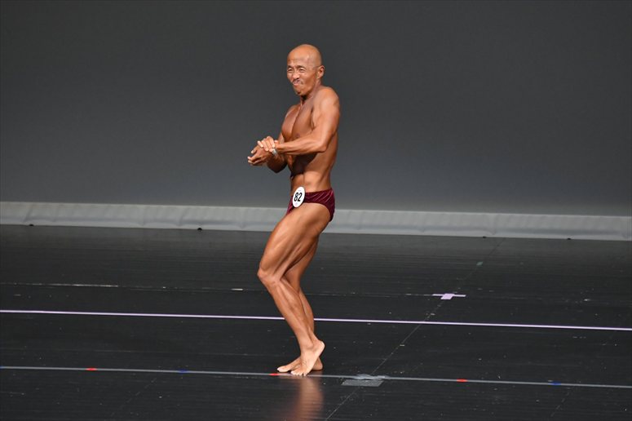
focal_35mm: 375
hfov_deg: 5.5
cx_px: 316
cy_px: 210
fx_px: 6580
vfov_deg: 3.7
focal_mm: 250
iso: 4000
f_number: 5.6
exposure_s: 1/400
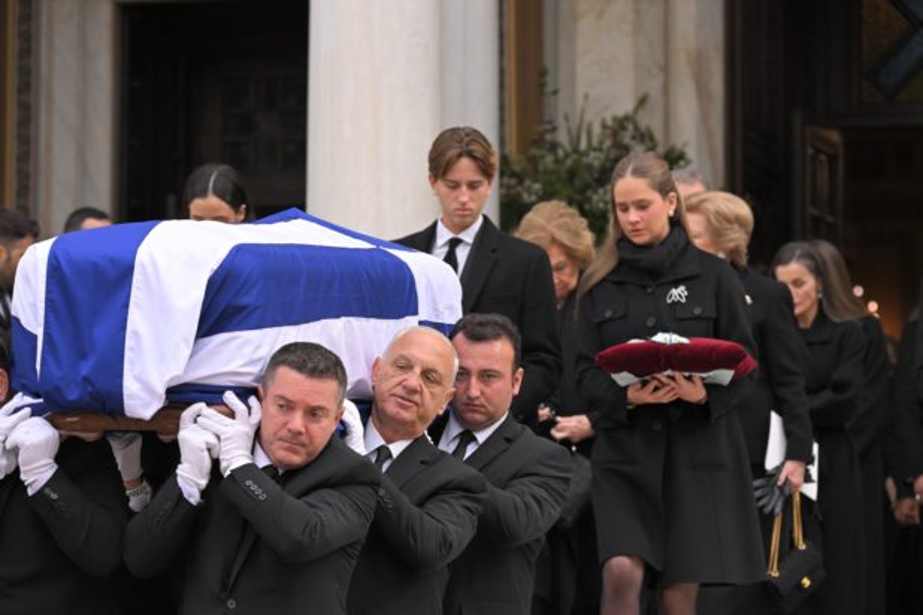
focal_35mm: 180
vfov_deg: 7.6
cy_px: 308
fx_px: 4615
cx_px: 462
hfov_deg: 11.4
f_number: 6.3
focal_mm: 180
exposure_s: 1/800
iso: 800
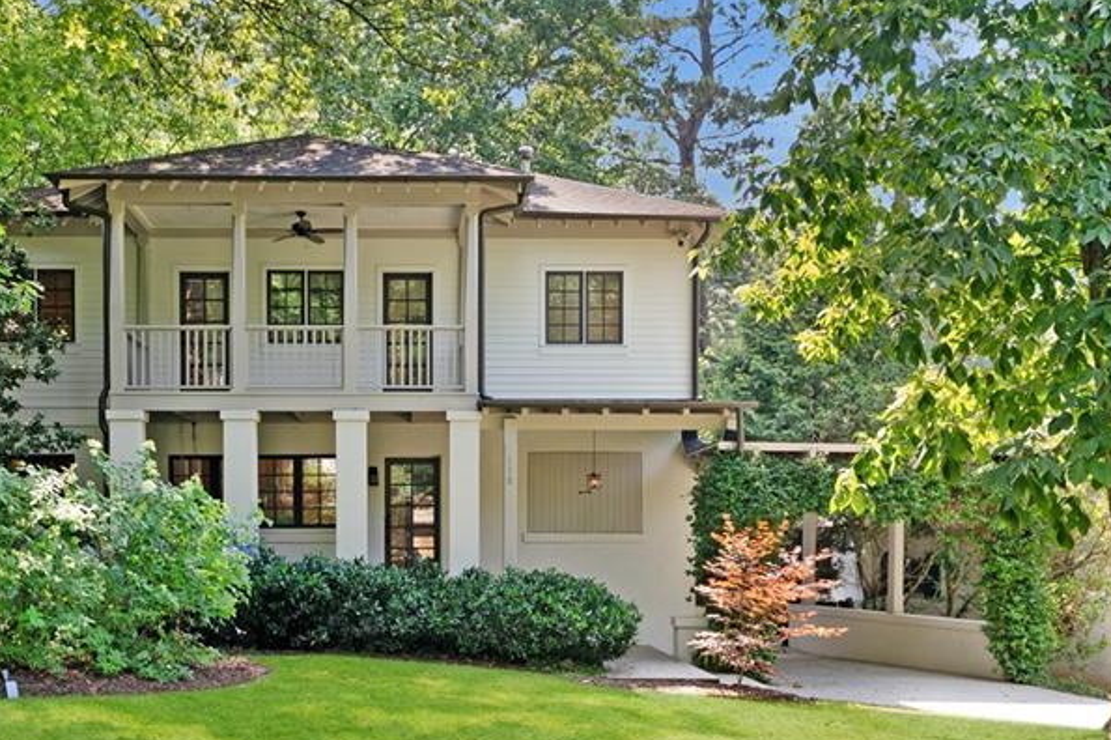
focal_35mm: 39
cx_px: 429
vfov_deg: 33.9
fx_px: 1203
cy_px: 487
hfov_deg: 49.2
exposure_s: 1/60
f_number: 9
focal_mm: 29
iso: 320
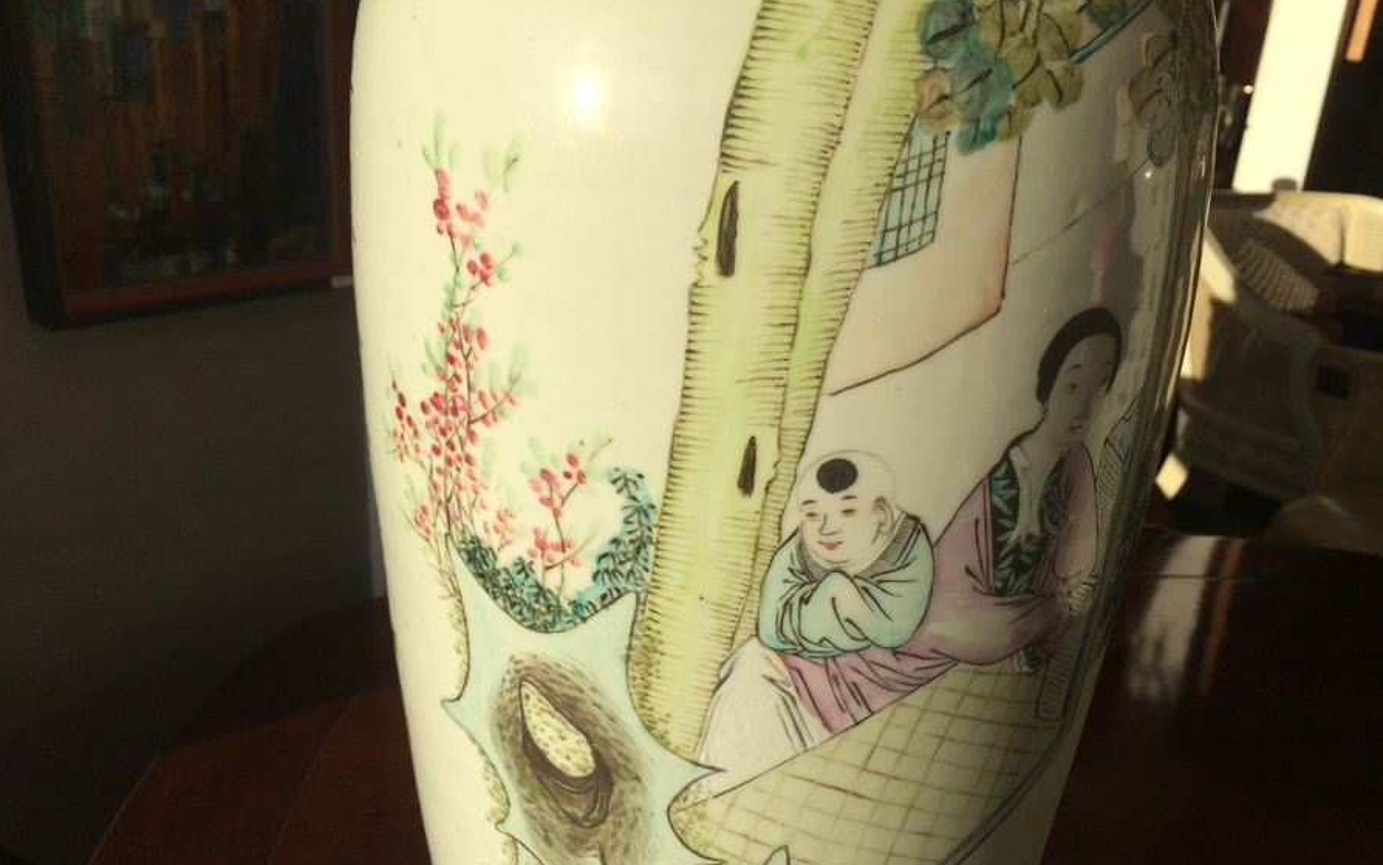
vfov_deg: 39.4
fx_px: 1206
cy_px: 488
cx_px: 688
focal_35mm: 32
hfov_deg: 59.6
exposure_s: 1/2564
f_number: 2.2
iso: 32
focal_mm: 4.12
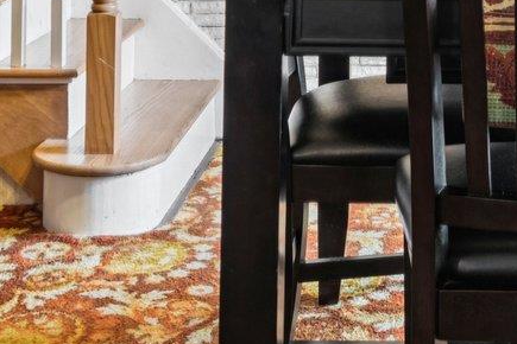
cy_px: -207
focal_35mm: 80
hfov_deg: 24.8
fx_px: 1149
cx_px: 436
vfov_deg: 15.4
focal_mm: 17
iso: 200
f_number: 8
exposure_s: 1/3.33
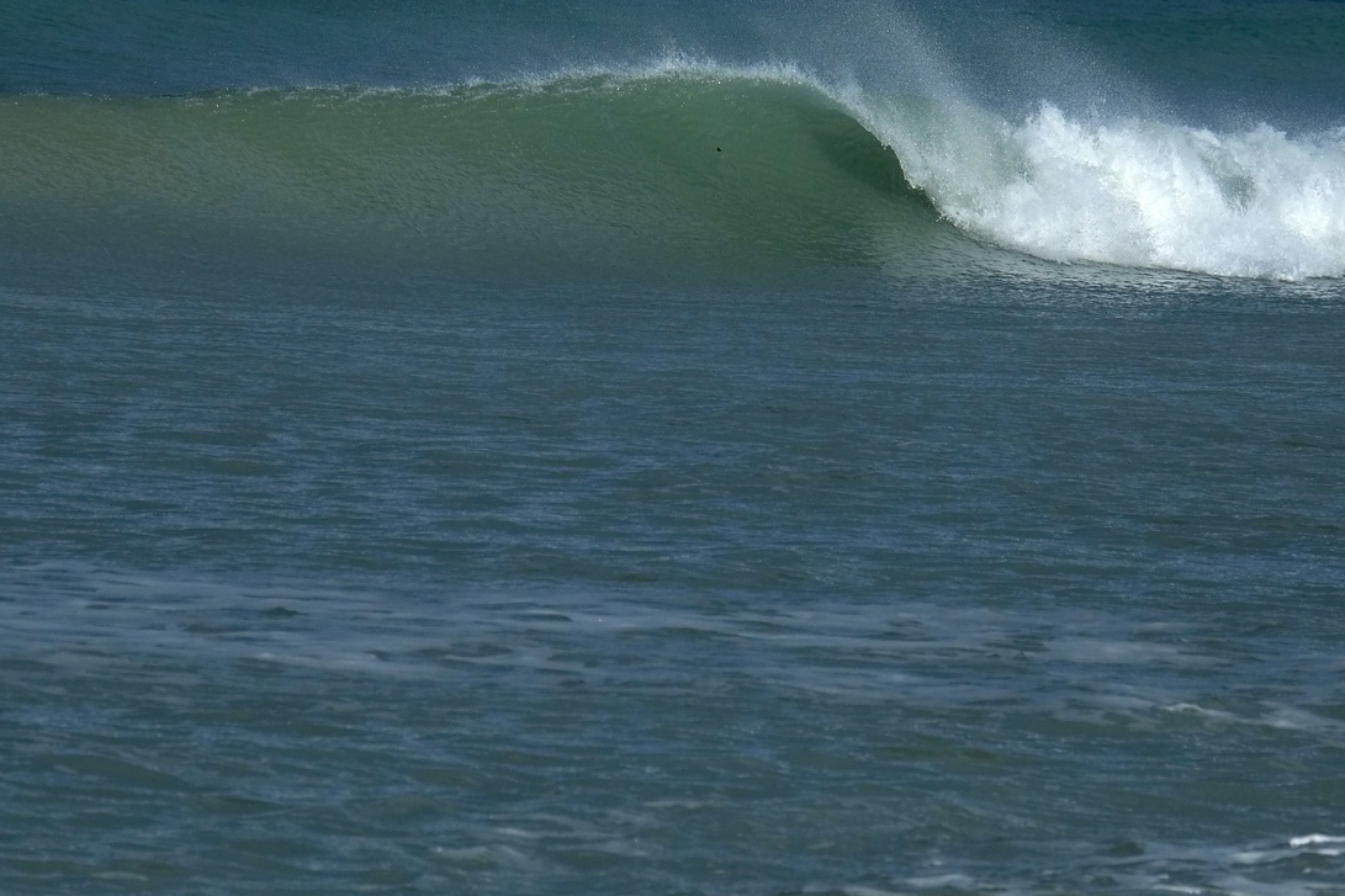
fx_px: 18901
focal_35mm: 506
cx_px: 703
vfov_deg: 2.7
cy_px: 253
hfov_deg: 4.1
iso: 400
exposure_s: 1/4000
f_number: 6.7
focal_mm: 230
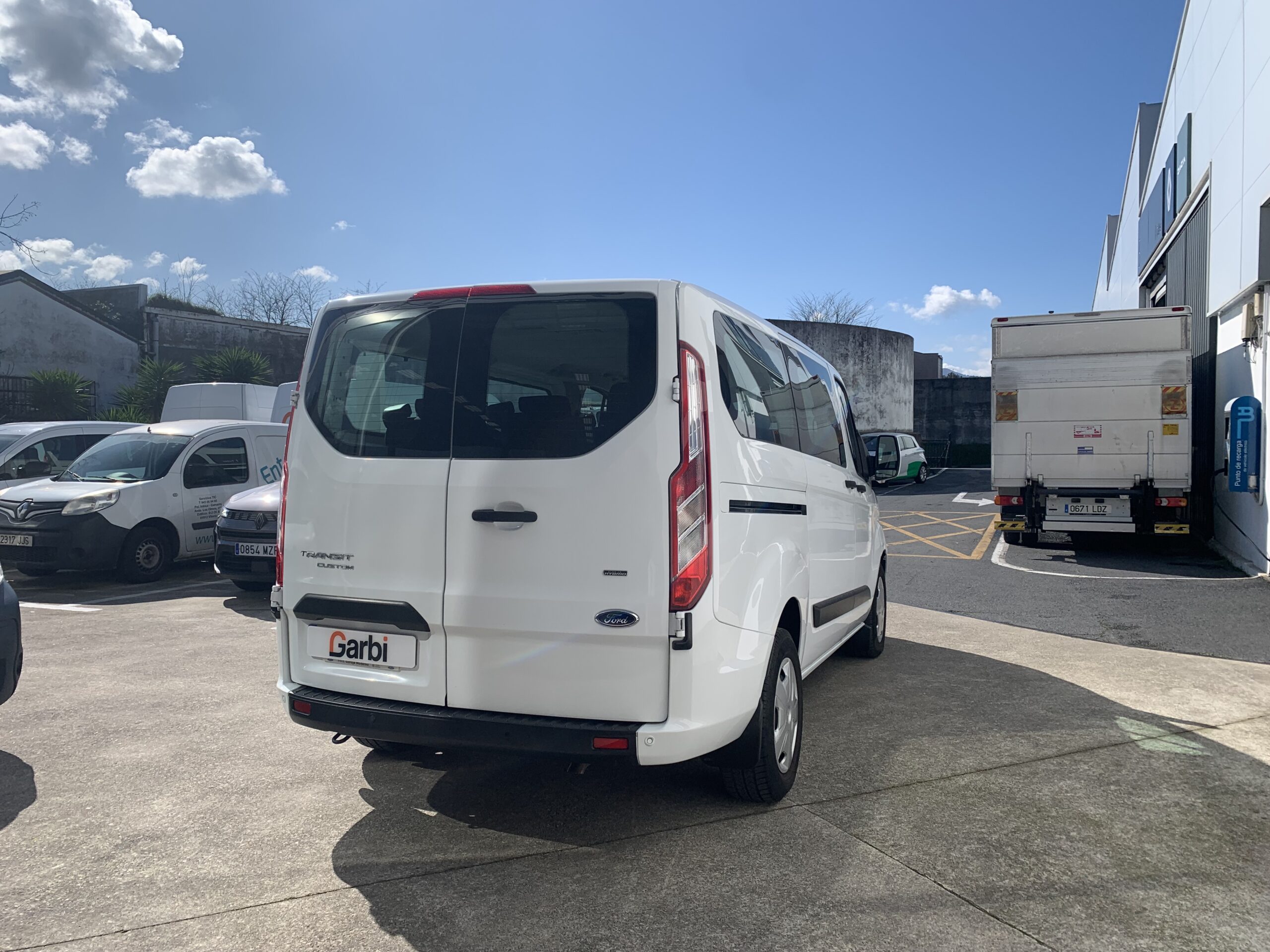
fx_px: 954
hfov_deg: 67.3
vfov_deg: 53.1
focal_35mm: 26
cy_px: 476
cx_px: 635
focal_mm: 4.25
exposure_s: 1/3788
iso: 25
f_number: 1.8
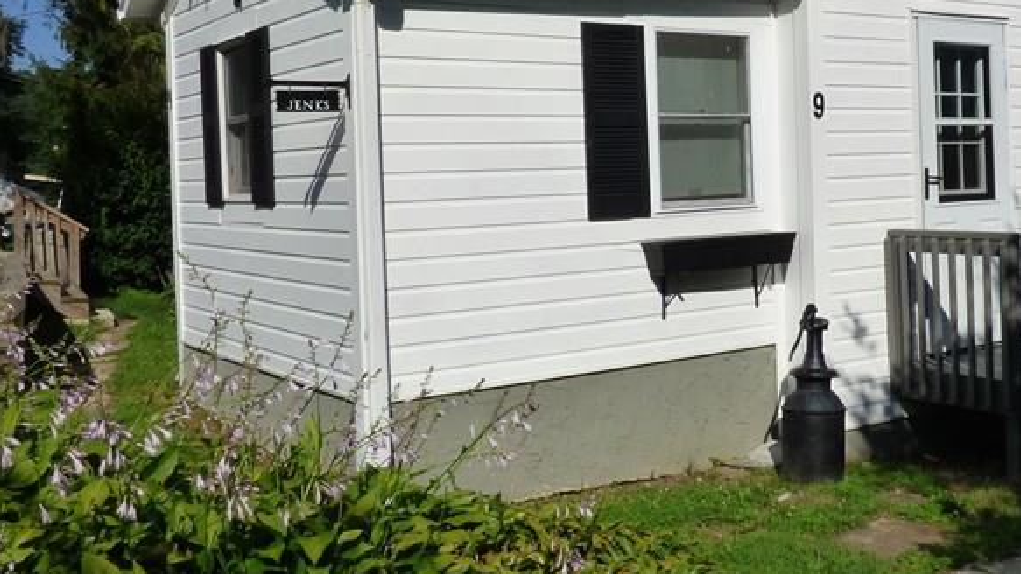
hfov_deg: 44.7
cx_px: 778
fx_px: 1191
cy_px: 196
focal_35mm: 44
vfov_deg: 27.0
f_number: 5
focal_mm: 3.99
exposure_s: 1/1600
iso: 160
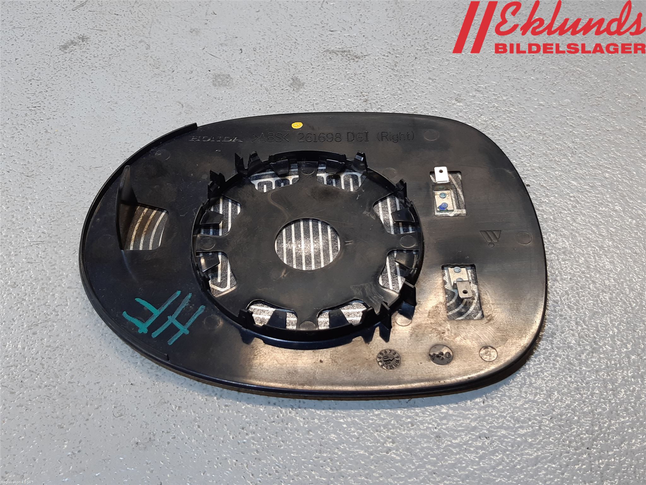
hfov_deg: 67.3
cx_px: 323
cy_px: 242
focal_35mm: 26
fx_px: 485
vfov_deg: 53.1
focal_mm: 3.93
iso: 50
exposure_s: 1/50
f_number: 1.7
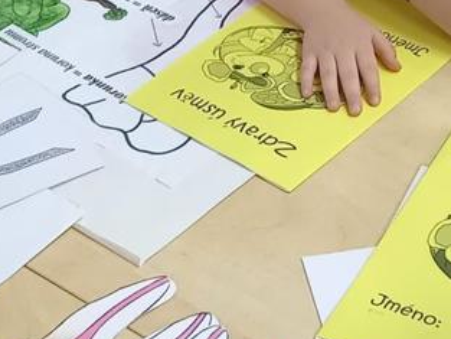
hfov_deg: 18.3
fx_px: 1395
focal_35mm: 107
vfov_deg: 13.8
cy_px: 182
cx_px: 124
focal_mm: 4.65
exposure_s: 1/50
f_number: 1.8
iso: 400
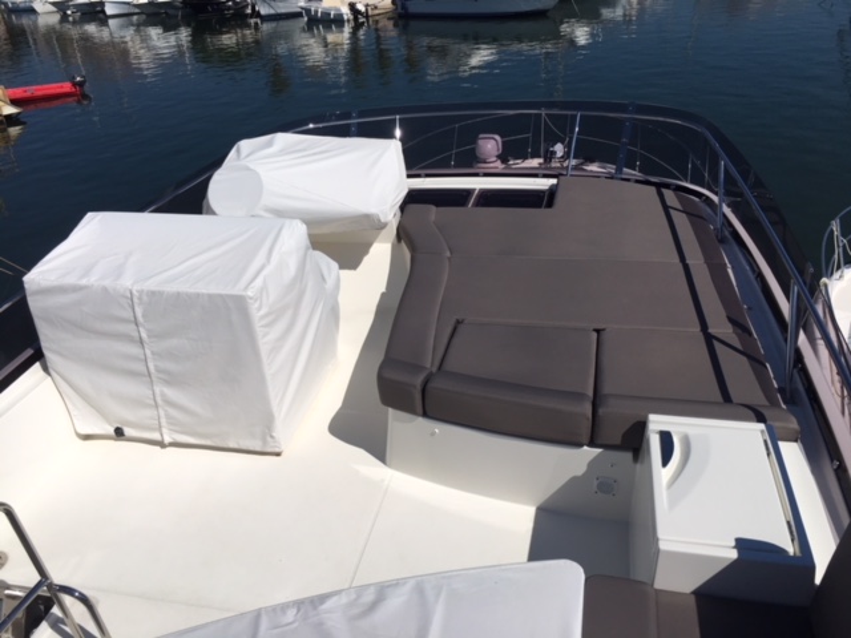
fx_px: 713
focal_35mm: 29
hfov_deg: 61.7
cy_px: 319
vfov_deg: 48.2
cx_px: 426
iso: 25
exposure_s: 1/4808
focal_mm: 4.15
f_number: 2.2
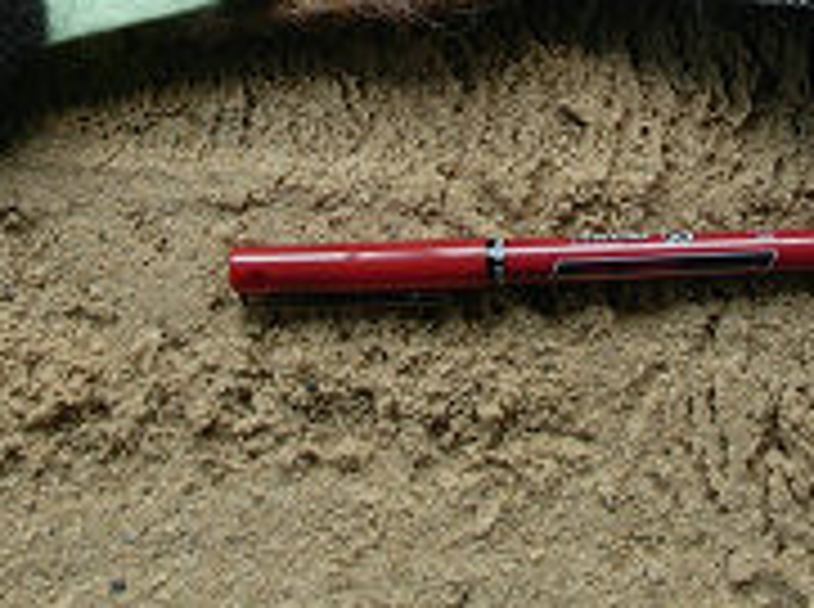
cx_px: 567
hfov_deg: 19.4
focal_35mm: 101
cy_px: -167
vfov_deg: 14.1
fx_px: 2370
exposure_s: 1/176
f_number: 2.9
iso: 79
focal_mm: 6.3
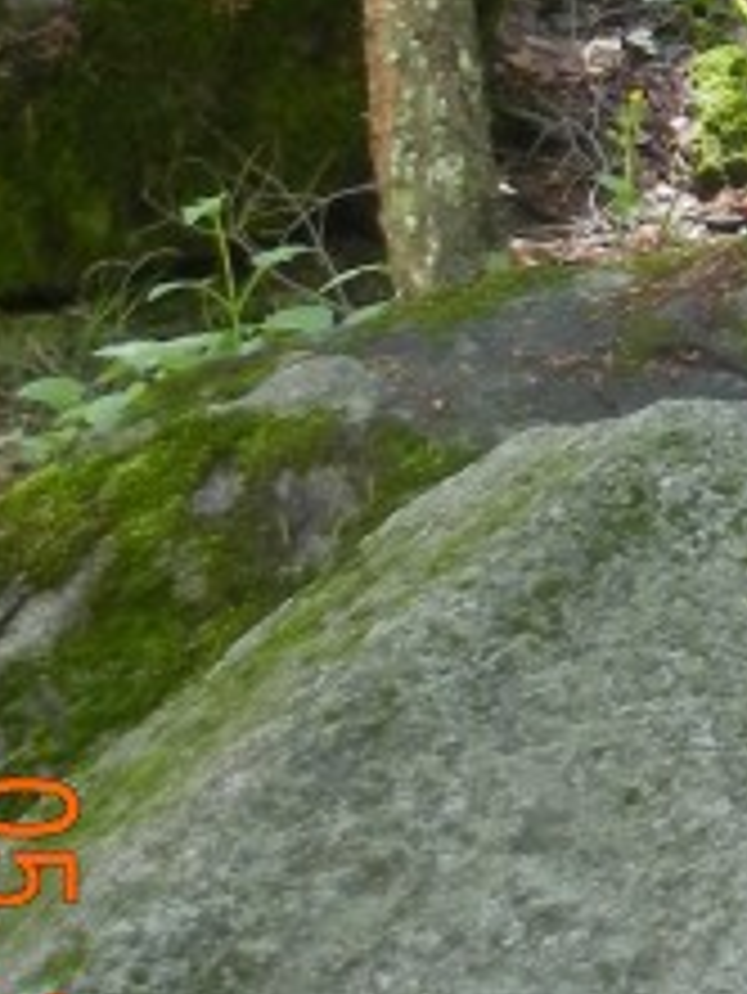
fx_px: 3996
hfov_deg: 10.0
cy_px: -112
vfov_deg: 13.9
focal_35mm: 139
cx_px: 1390
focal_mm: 5.4
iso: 339
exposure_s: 1/60
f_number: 3.5
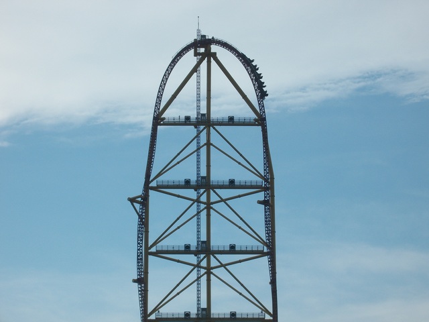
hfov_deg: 18.7
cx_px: 214
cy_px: 161
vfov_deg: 14.1
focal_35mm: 105
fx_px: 1301
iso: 80
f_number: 5.7
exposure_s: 1/400
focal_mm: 18.8
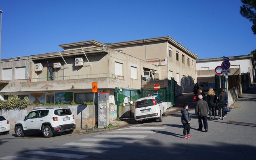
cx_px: 128
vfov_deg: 35.3
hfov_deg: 54.0
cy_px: 78
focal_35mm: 36
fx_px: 251
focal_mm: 35
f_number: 18
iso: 320
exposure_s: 1/320
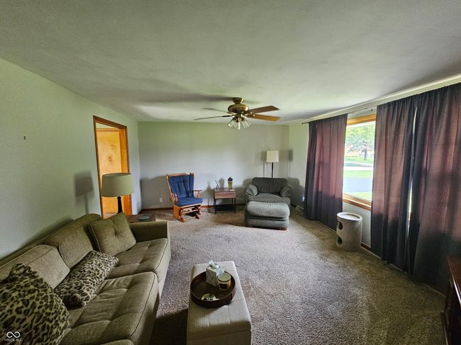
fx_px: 173
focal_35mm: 13
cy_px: 172
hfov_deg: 106.2
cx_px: 230
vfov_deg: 89.9
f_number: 2.2
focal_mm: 2.2
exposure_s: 1/100
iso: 500
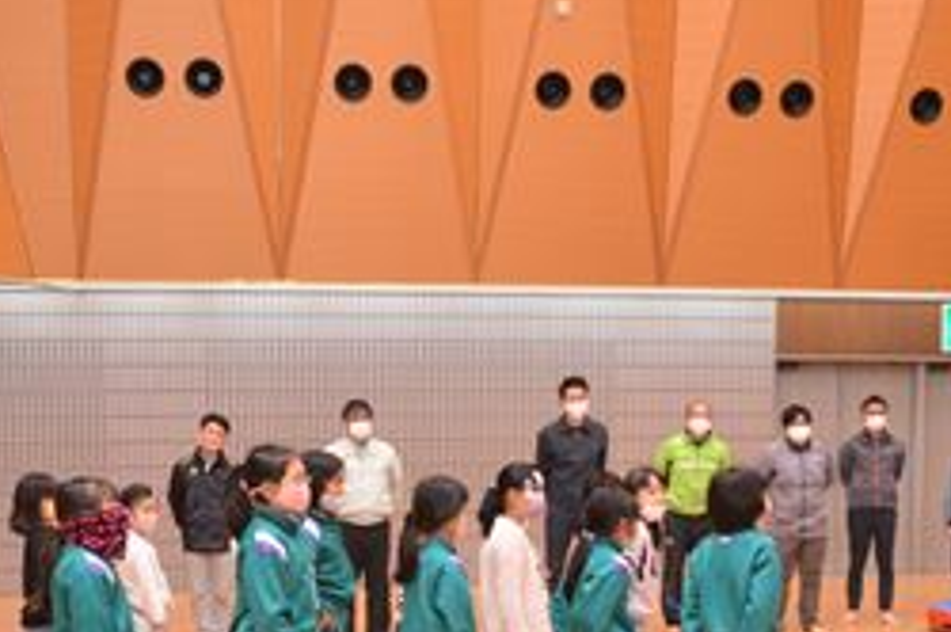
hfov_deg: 36.9
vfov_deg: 24.1
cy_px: 600
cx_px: 506
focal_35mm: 54
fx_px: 1425
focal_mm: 18
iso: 3200
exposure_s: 1/60
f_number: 5.6
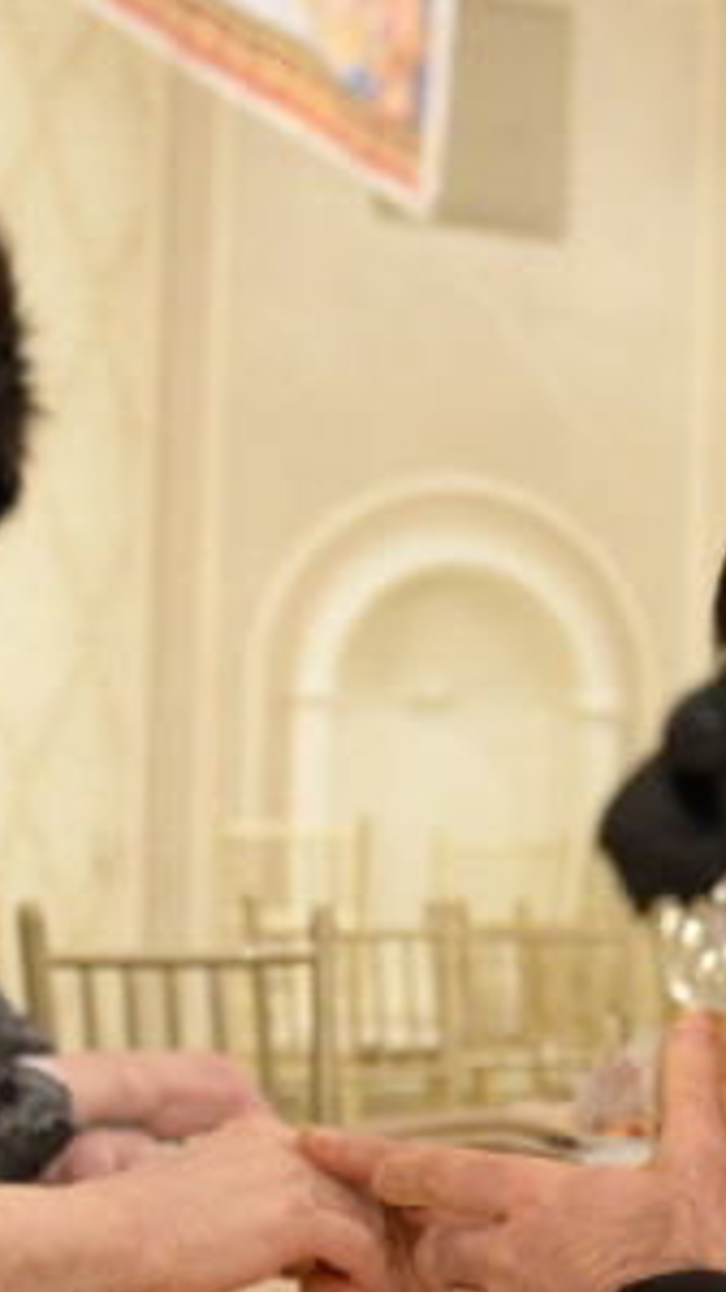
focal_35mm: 86
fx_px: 2946
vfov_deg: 24.7
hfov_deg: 13.6
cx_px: 903
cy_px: 642
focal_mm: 24
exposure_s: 1/100
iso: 2500
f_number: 2.8
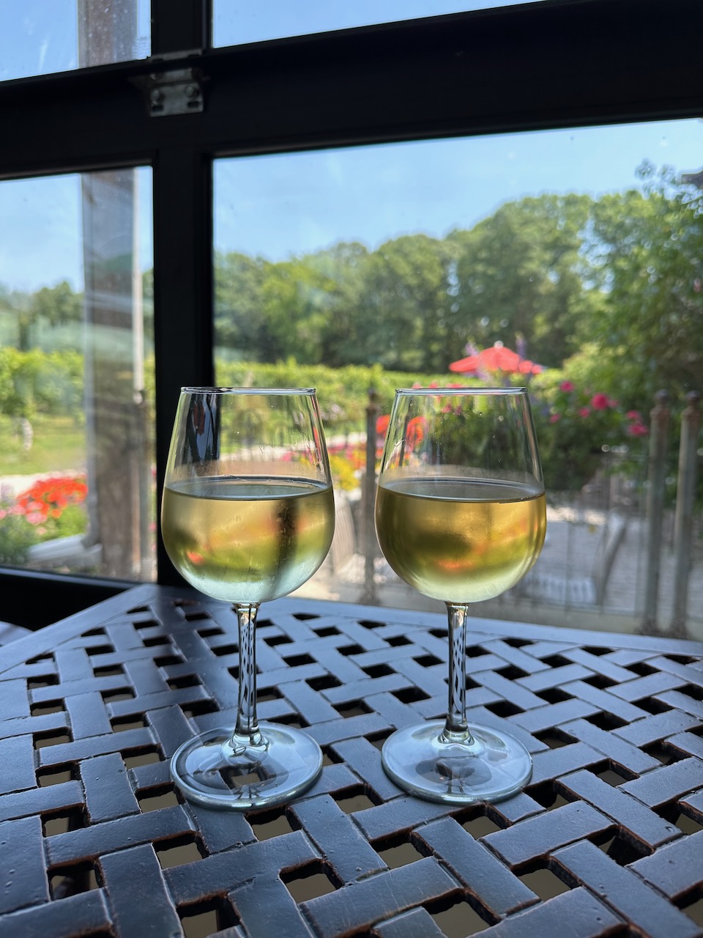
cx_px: 352
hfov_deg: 56.8
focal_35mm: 24
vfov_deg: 71.6
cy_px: 469
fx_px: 650
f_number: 1.78
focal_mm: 6.86
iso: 80
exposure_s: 1/1019
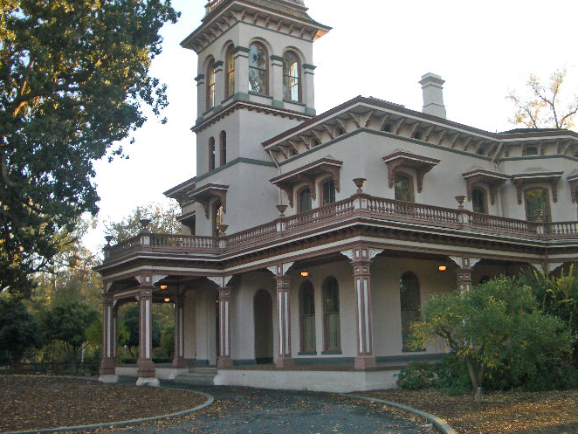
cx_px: 317
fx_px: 651
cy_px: 198
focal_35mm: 39
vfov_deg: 36.8
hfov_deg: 47.8
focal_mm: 5.8
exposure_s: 1/125
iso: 50
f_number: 2.6
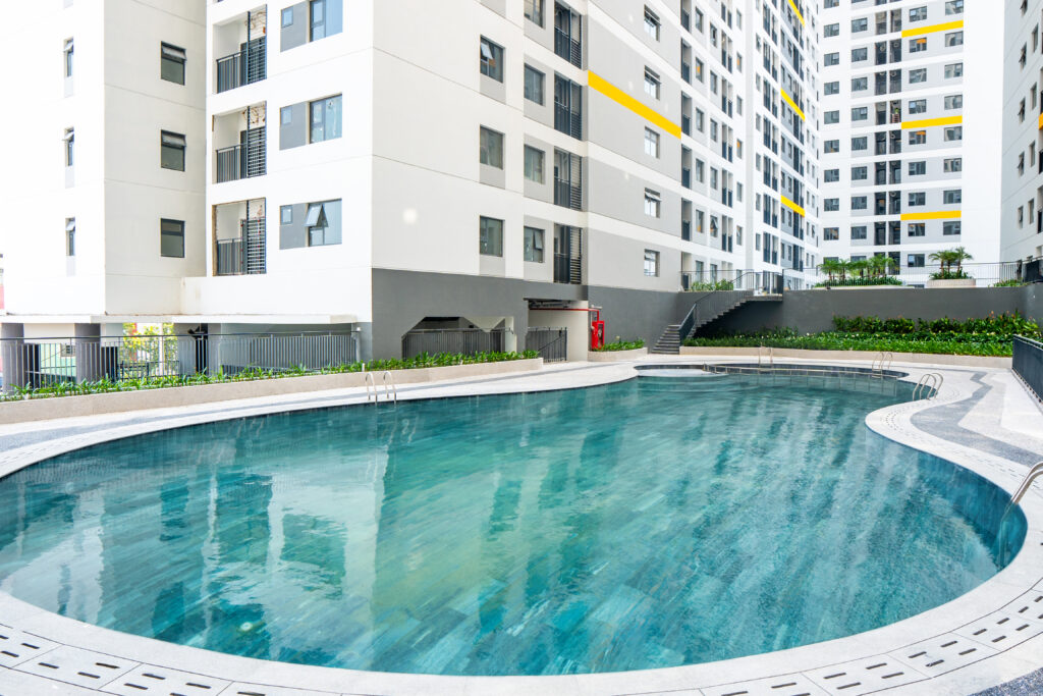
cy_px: 348
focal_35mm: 24
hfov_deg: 73.7
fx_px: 695
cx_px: 522
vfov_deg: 53.1
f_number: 7.1
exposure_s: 1/100
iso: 100
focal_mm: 16
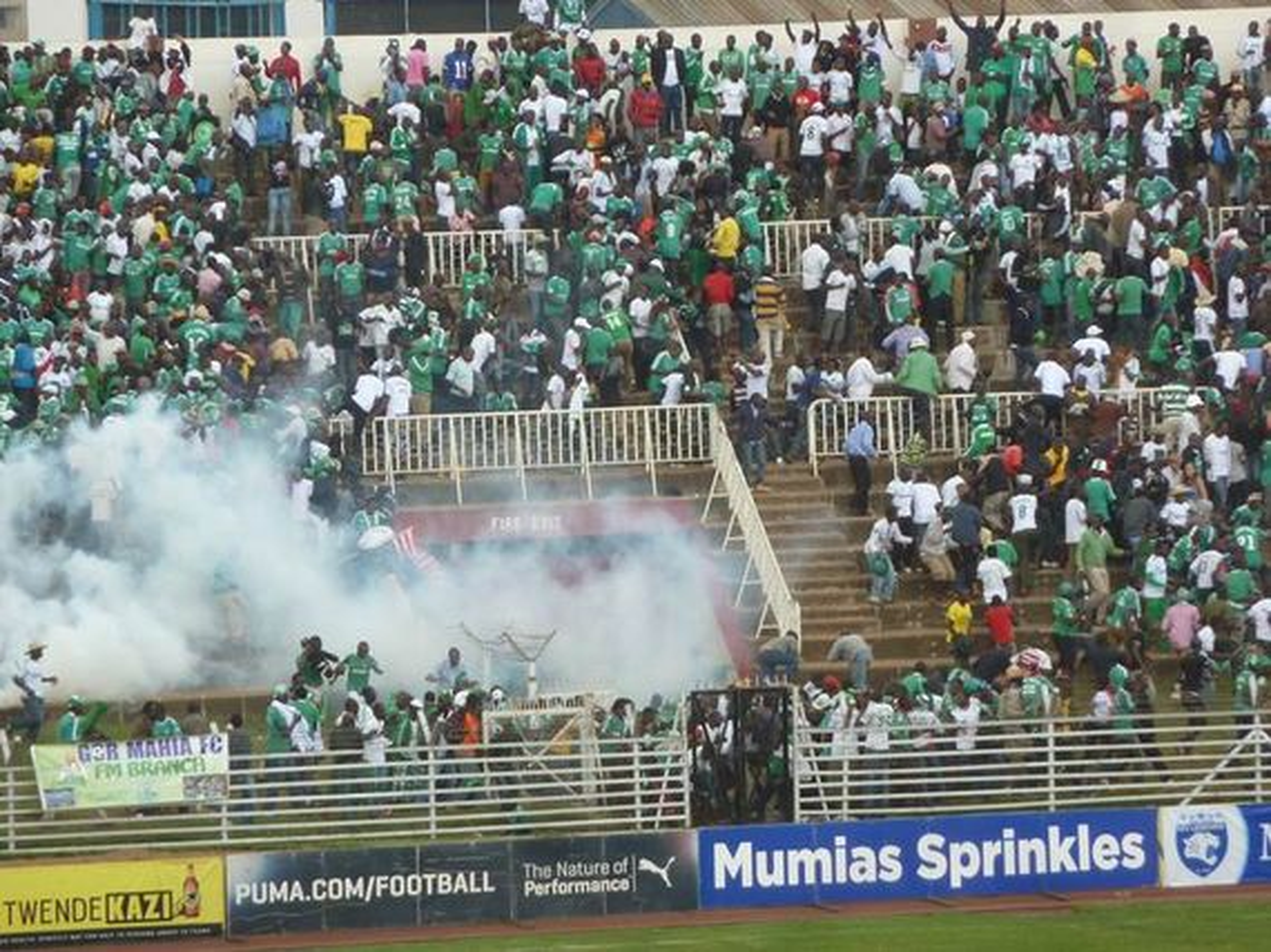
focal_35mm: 278
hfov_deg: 7.1
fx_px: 10203
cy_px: 476
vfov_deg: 5.3
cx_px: 636
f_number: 4.8
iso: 160
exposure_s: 1/250
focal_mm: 45.7
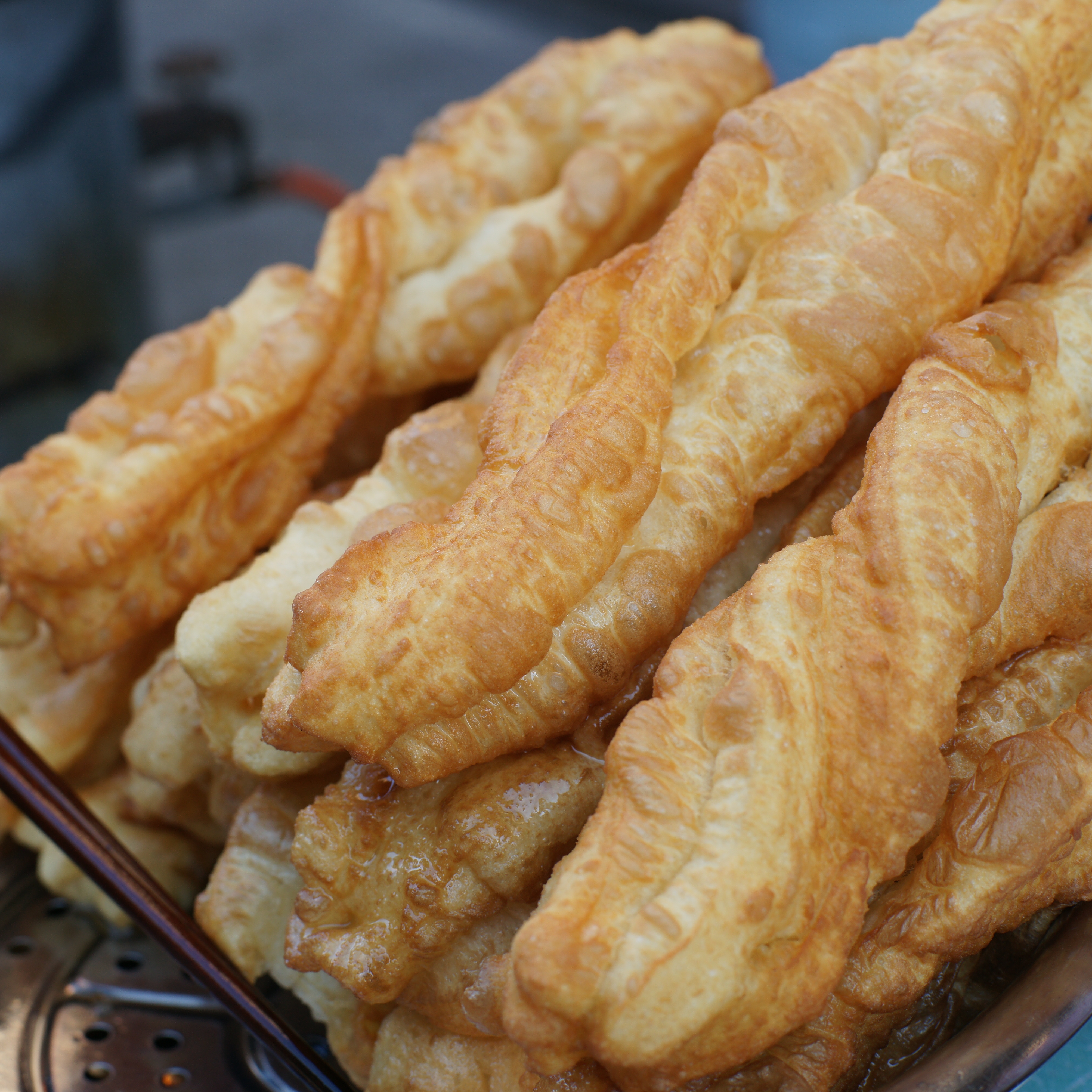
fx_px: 2284
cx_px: 419
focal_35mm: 64
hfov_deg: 26.8
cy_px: 548
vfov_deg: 26.9
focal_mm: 50
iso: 200
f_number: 6.3
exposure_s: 1/100
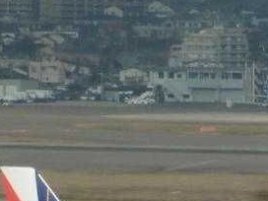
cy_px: 358
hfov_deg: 4.3
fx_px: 3561
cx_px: 391
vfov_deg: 3.2
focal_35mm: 460
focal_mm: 21.8
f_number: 6.3
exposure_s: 1/1600
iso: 400
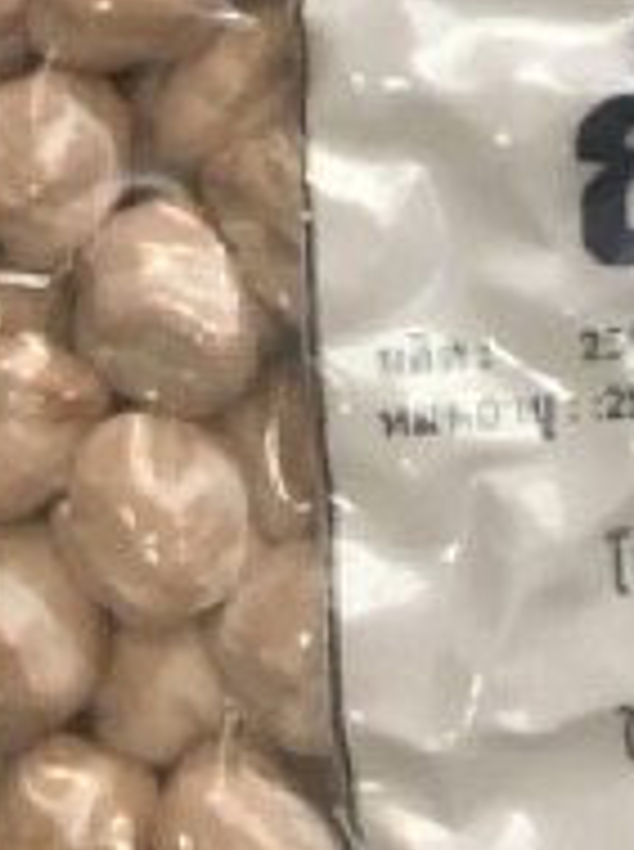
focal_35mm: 190
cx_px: 1088
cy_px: -621
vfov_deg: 9.9
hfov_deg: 7.6
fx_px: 4656
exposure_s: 1/15
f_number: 1.8
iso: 64
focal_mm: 3.99
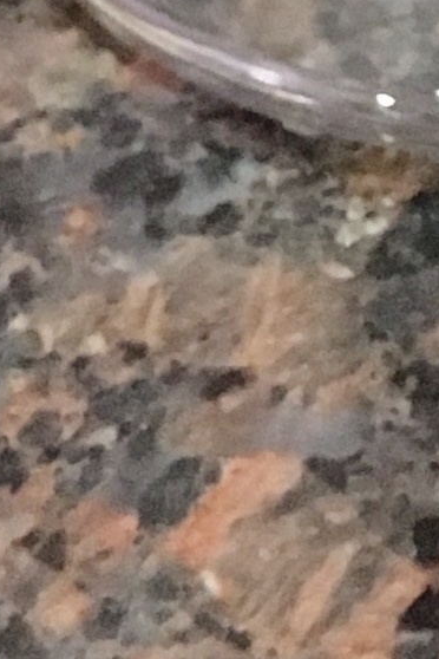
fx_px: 3987
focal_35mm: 218
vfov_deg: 7.8
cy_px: -1486
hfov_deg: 5.8
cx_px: 1358
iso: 400
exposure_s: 1/15
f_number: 2.2
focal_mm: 4.15
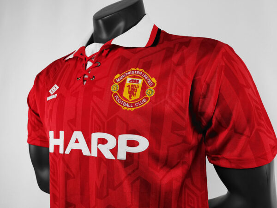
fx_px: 232
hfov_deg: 61.7
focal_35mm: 29
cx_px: 138
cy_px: 104
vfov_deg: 48.2
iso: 160
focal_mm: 5.58
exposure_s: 1/100
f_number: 1.8
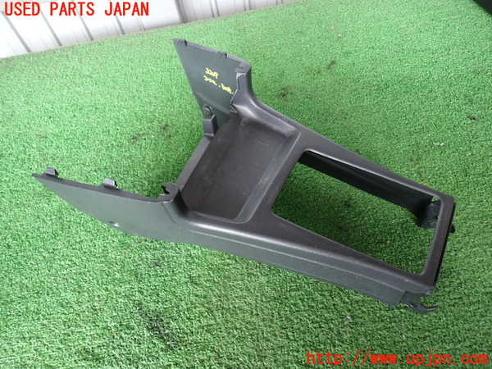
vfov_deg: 54.9
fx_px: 355
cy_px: 184
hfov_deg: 69.4
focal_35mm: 25
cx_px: 246
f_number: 2
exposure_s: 1/60
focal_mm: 4.5
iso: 200
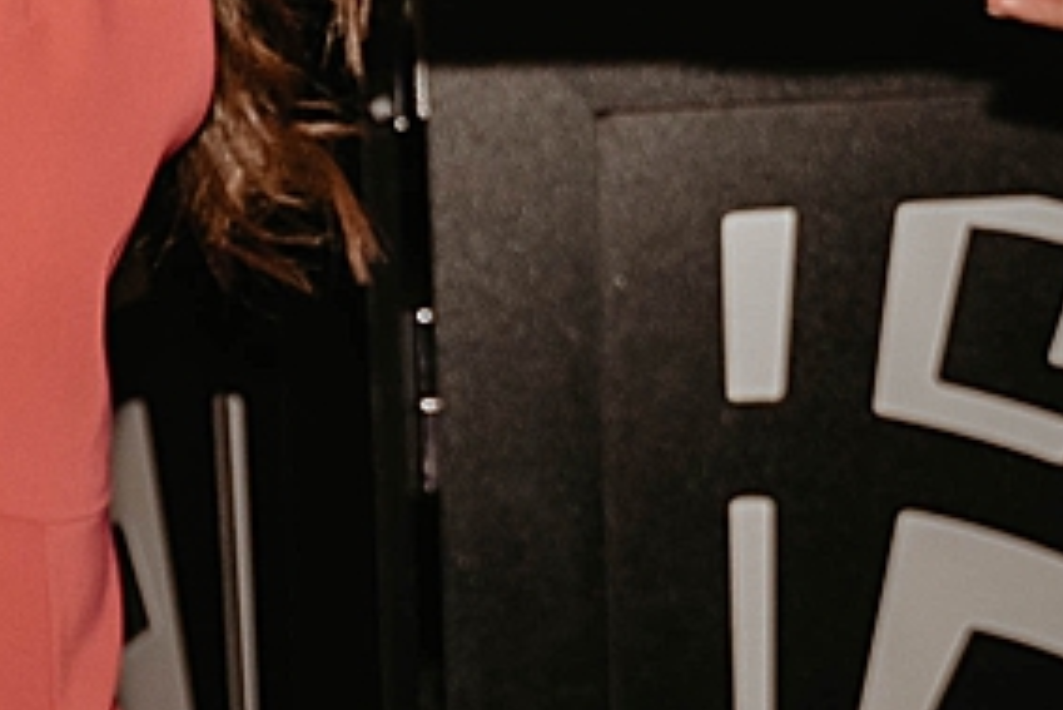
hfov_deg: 10.0
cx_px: -965
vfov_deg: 7.2
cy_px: 513
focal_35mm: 192
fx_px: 5672
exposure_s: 1/200
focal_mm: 34
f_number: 2.8
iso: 1250
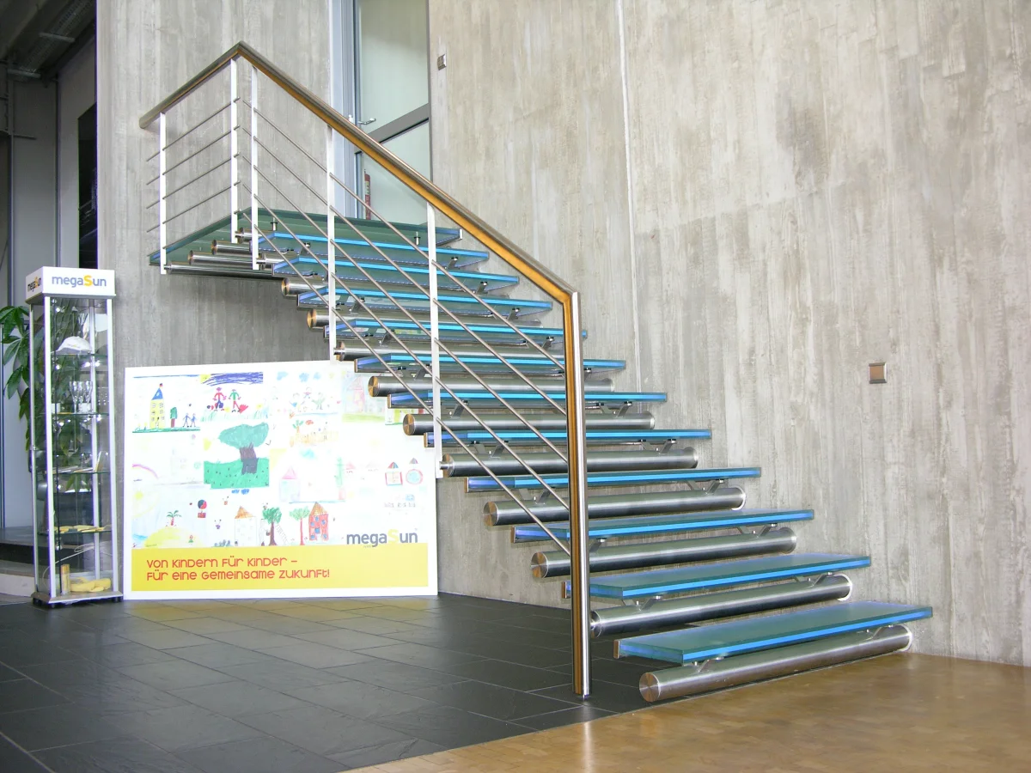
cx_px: 516
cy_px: 386
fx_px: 1162
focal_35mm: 39
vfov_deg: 36.8
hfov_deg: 47.9
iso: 100
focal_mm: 10
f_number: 2.9
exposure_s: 1/30
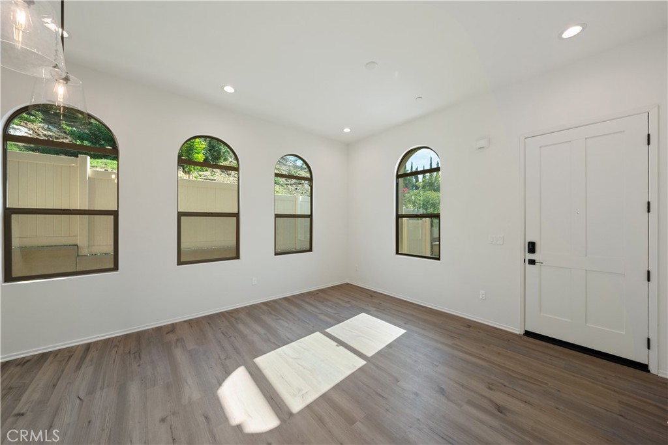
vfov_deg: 90.0
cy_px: 222
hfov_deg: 112.6
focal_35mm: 12
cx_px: 334
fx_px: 223
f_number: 8
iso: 800
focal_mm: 12
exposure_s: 1/60
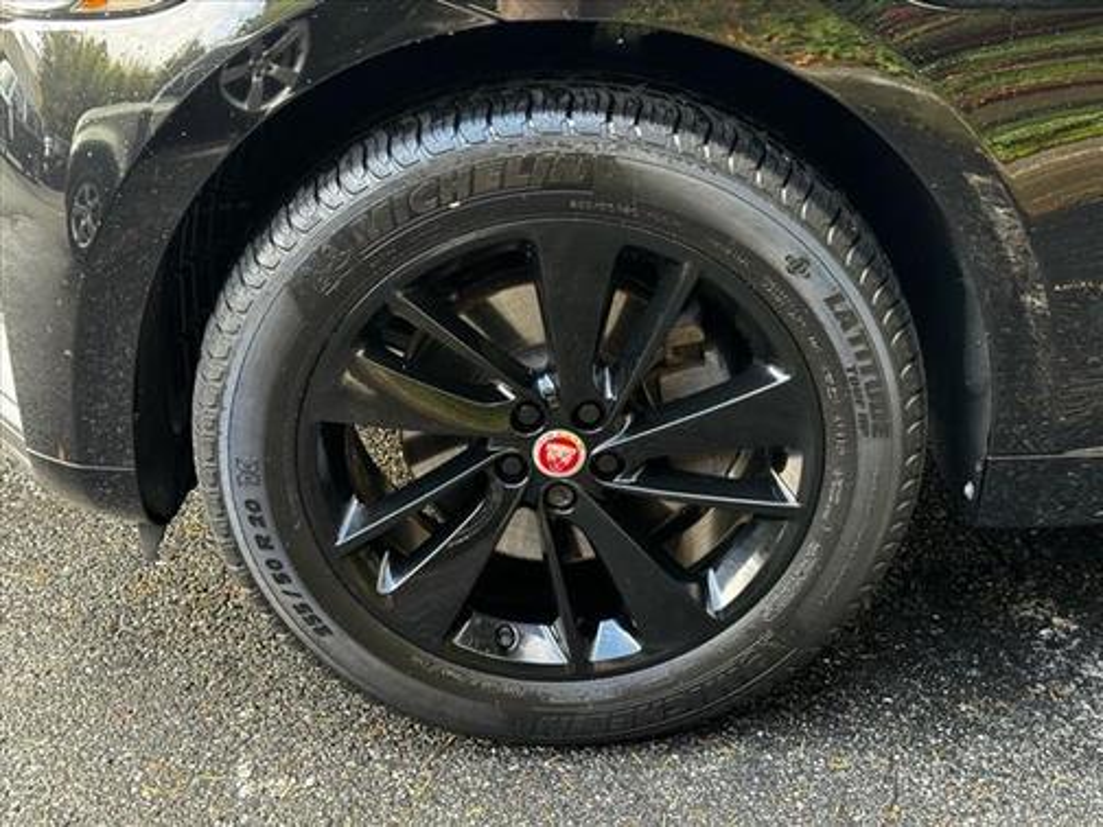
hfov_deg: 39.7
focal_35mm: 48
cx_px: 552
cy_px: 414
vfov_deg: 30.3
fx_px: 1529
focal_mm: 6.76
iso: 160
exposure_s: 1/60
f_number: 1.78
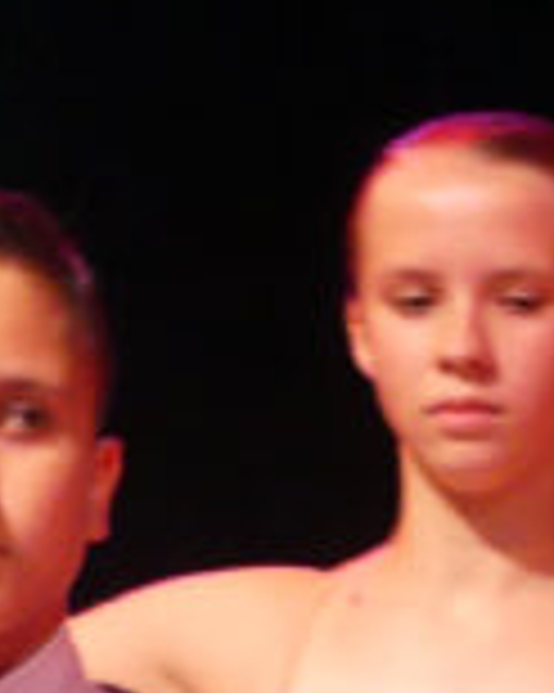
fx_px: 19285
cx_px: 90
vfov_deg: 2.1
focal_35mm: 940
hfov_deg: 1.6
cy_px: 506
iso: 640
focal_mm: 35.6
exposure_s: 1/80
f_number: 2.8
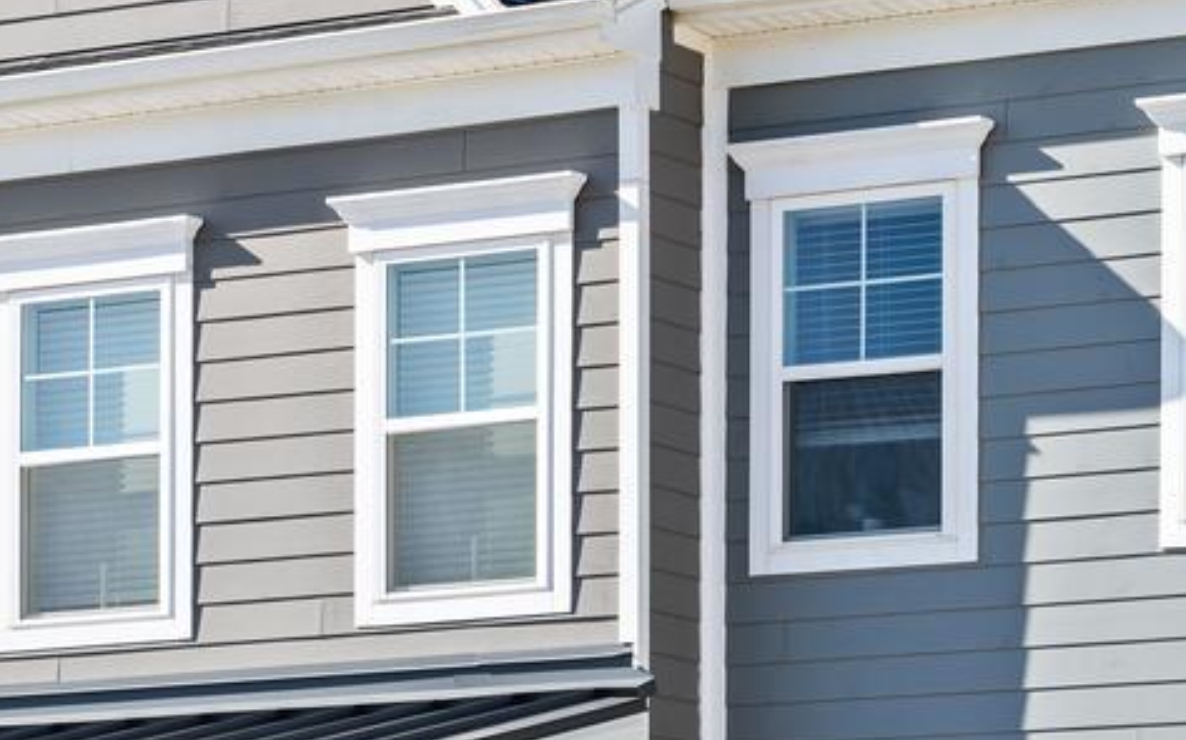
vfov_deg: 8.2
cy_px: 839
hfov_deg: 13.0
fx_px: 5136
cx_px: 1256
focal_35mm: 159
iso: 100
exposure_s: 1/60
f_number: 5.6
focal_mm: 36
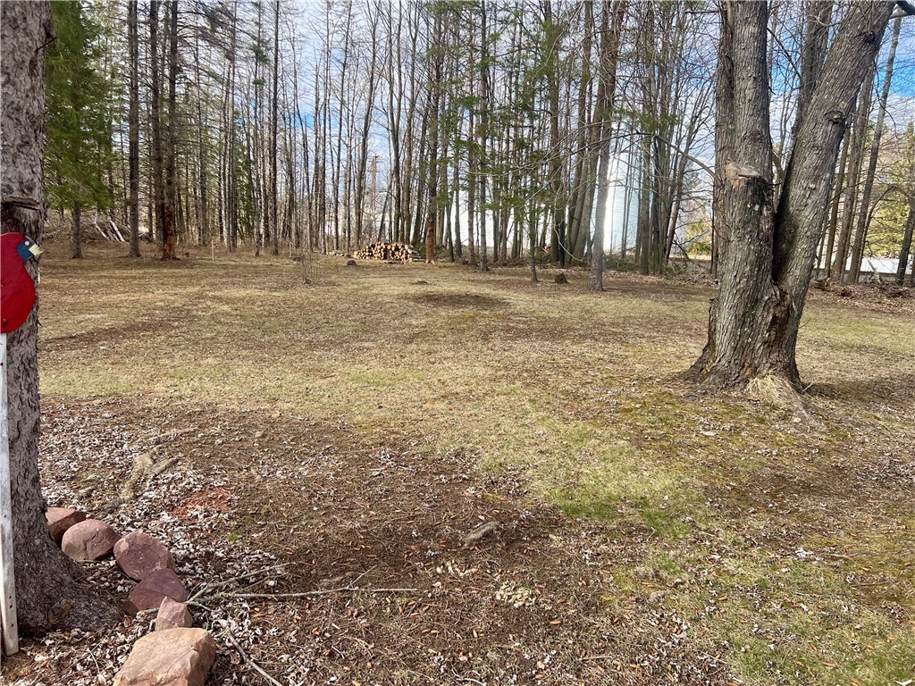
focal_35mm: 26
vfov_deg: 53.1
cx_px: 458
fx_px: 687
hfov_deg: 67.3
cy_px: 343
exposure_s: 1/1377
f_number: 1.5
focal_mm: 5.7
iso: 50
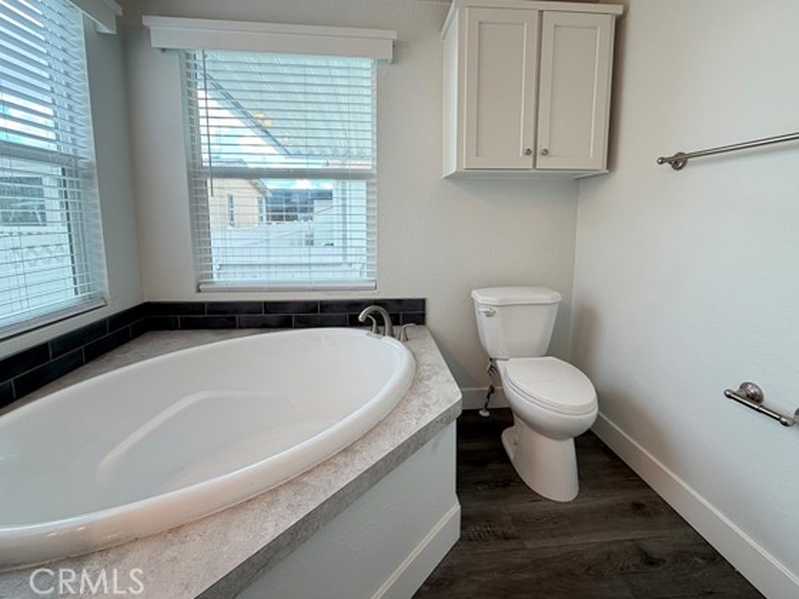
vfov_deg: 77.7
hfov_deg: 94.5
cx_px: 407
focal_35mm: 16
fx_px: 369
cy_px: 260
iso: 160
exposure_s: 1/120
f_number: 2.2
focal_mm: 2.22
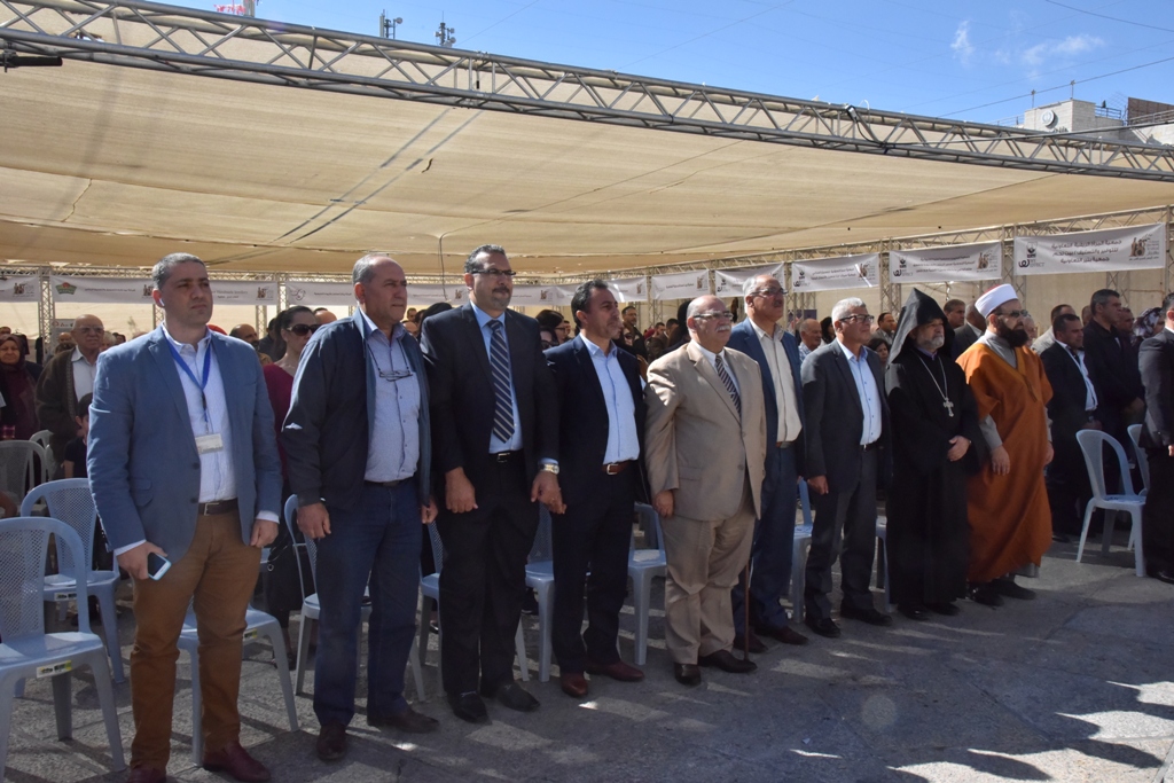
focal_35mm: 31
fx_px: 1011
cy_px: 392
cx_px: 587
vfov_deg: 42.3
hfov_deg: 60.3
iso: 3200
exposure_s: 1/1600
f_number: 20
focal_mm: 31
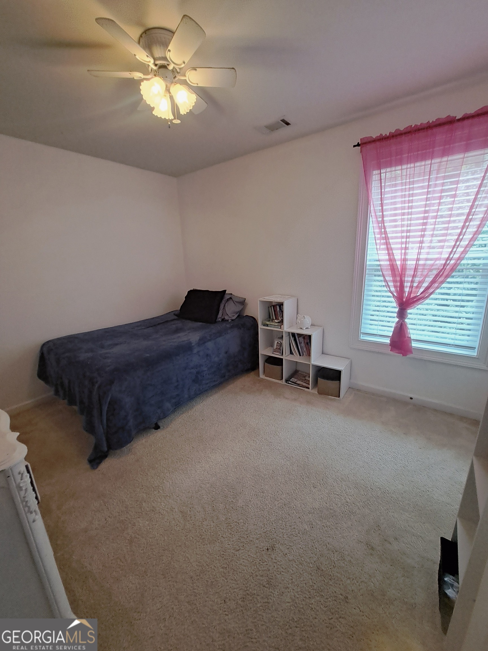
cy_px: 326
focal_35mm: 13
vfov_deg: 106.2
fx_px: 244
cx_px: 244
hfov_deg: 89.9
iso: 100
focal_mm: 1.74
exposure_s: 1/50
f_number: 2.2
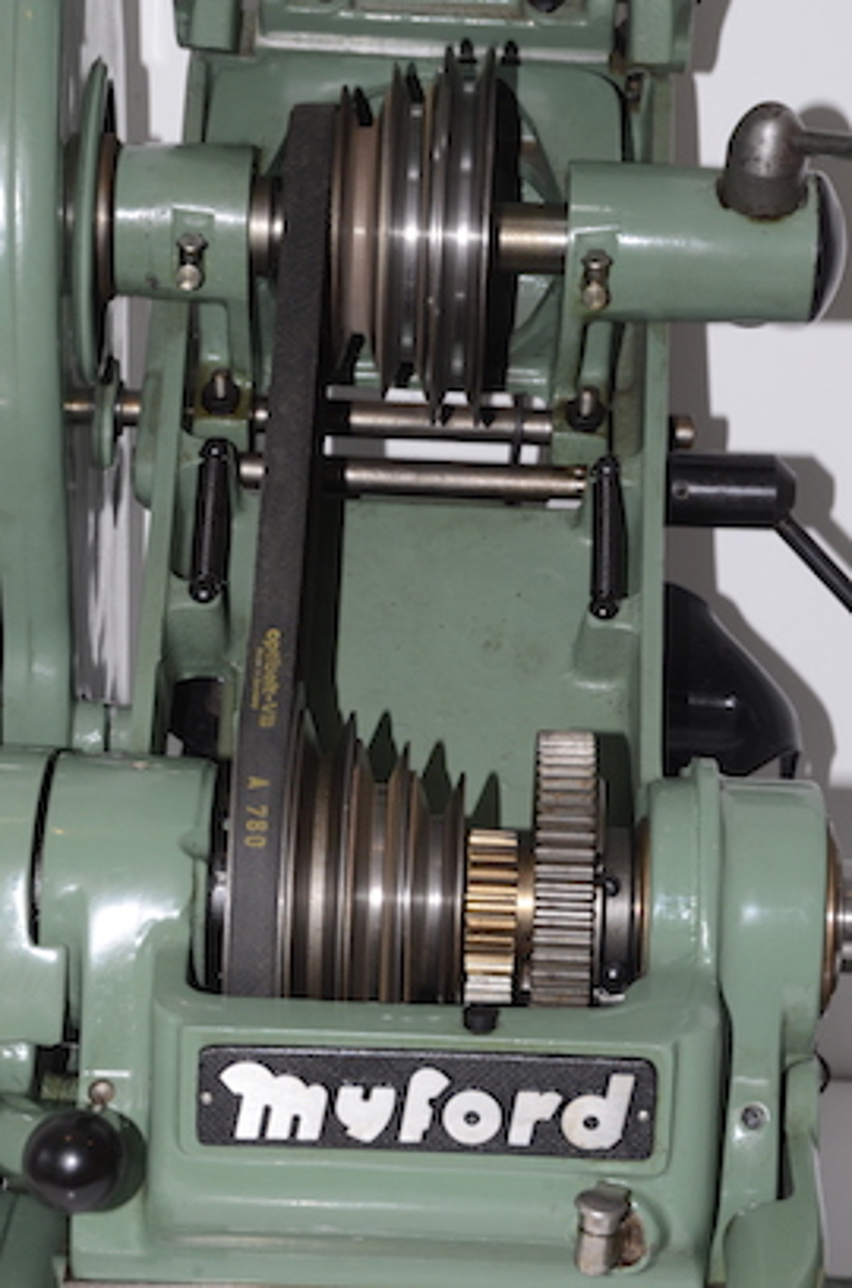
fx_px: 4014
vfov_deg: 18.2
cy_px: 644
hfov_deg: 12.1
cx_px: 426
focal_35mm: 112
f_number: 14
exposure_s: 1/60
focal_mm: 75
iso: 800
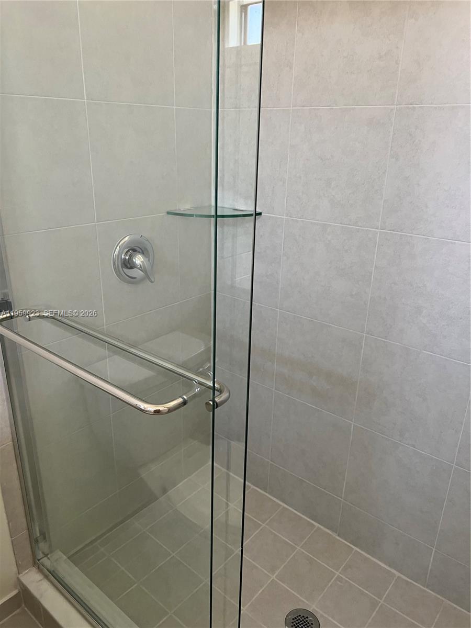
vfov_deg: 67.3
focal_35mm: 26
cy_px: 314
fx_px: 472
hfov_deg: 53.1
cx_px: 236
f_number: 1.5
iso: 125
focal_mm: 5.7
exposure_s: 1/60
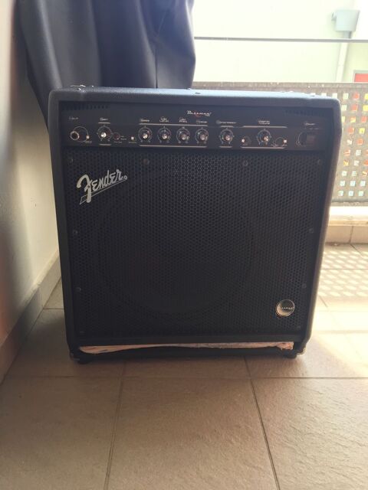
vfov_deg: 61.7
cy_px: 245
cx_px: 184
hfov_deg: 48.2
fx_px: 411
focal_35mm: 29
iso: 32
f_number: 2.2
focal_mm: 4.15
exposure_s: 1/100
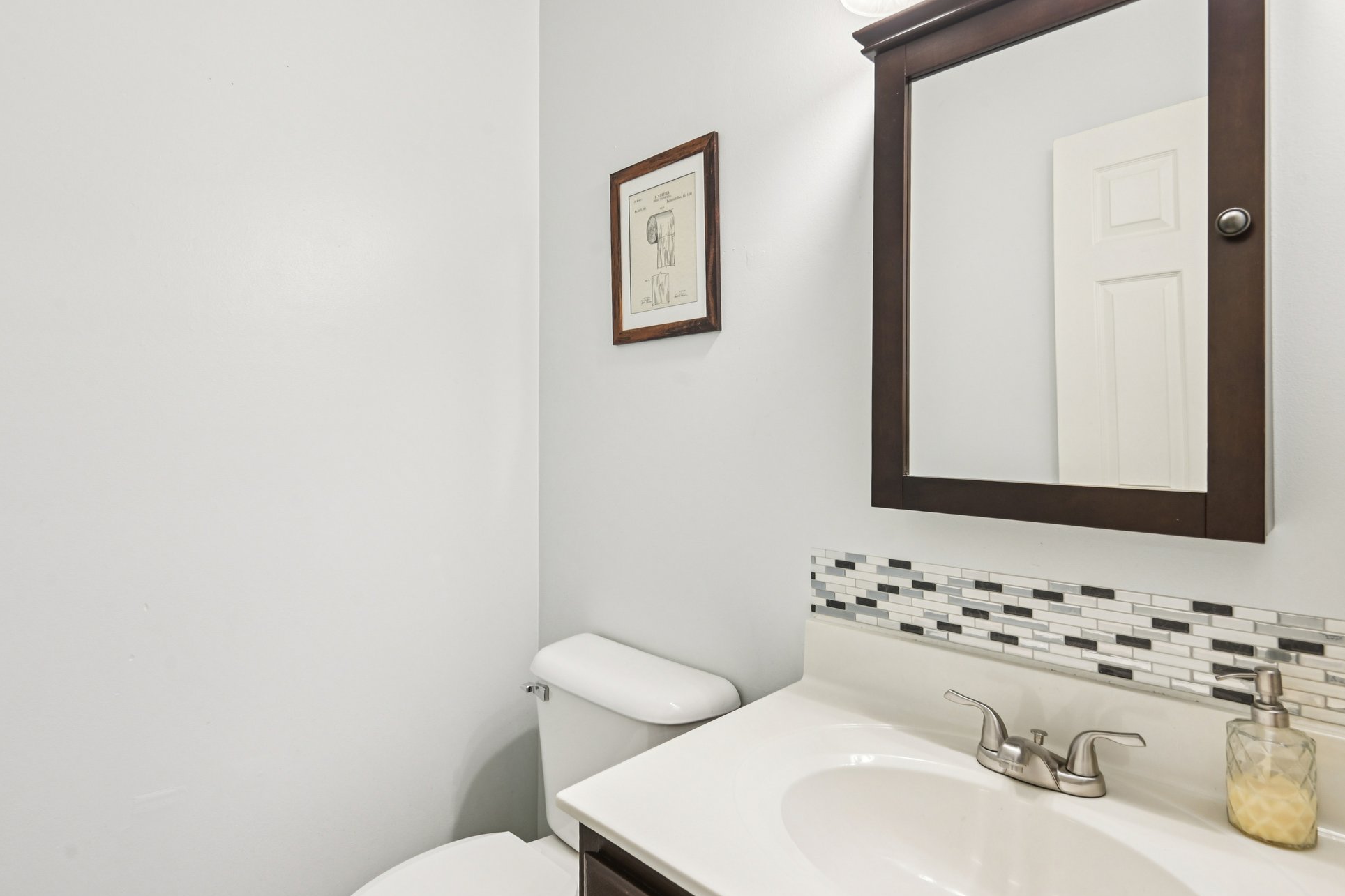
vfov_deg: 70.4
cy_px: 442
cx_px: 691
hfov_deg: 93.3
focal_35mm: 17
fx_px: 635
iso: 400
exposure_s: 1/13
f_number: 8
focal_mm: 16
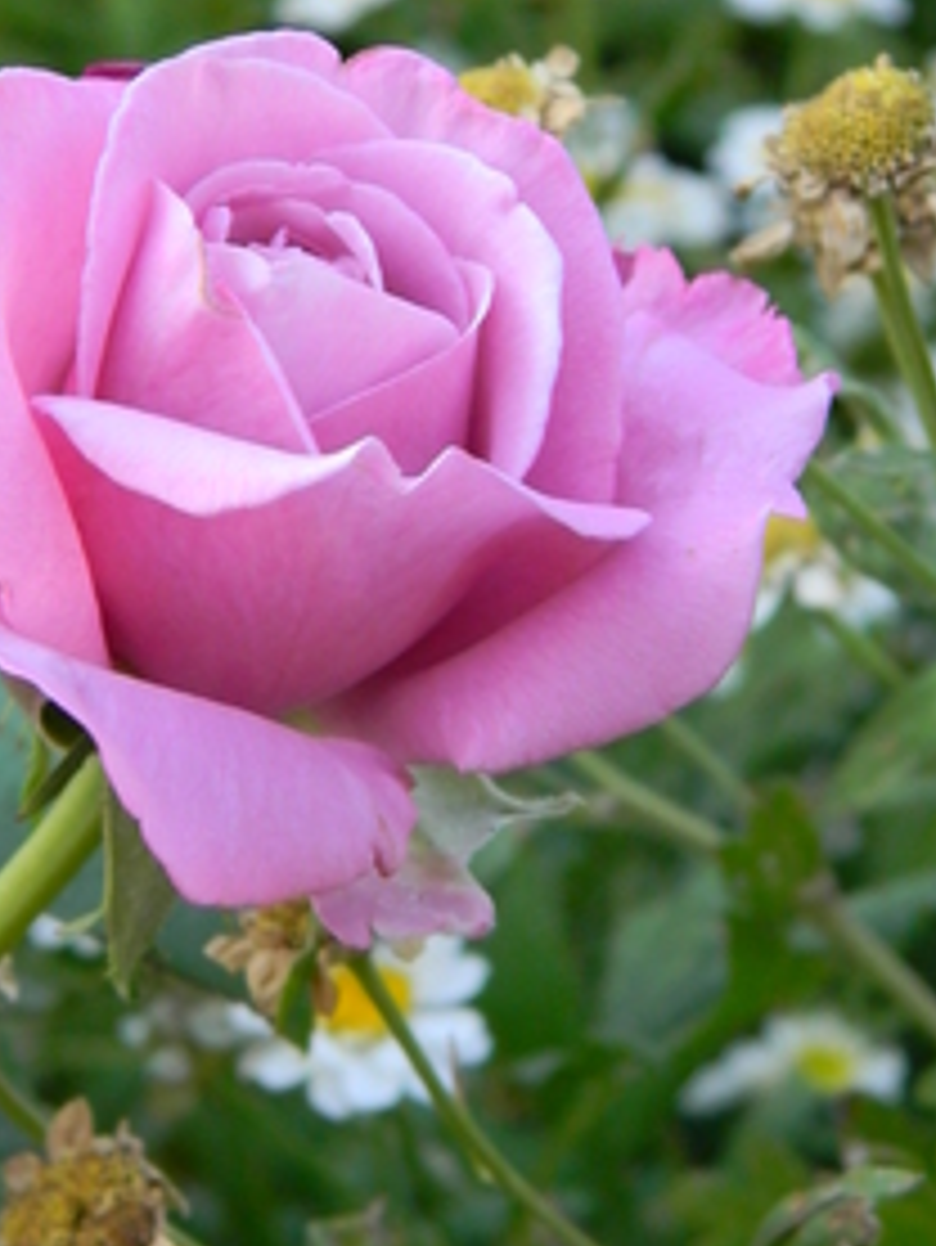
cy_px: 558
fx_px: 4863
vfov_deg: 14.6
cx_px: 198
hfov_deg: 11.0
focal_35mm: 135
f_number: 4.5
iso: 81
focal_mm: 15.1
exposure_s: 1/59.6
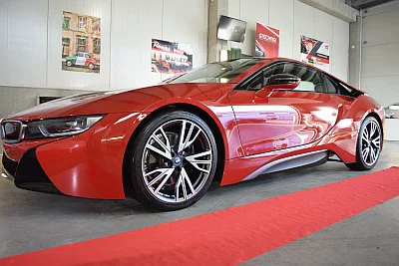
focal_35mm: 27
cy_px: 133
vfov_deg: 48.0
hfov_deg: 67.4
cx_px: 200
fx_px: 299
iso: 500
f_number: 4
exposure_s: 1/60
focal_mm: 18
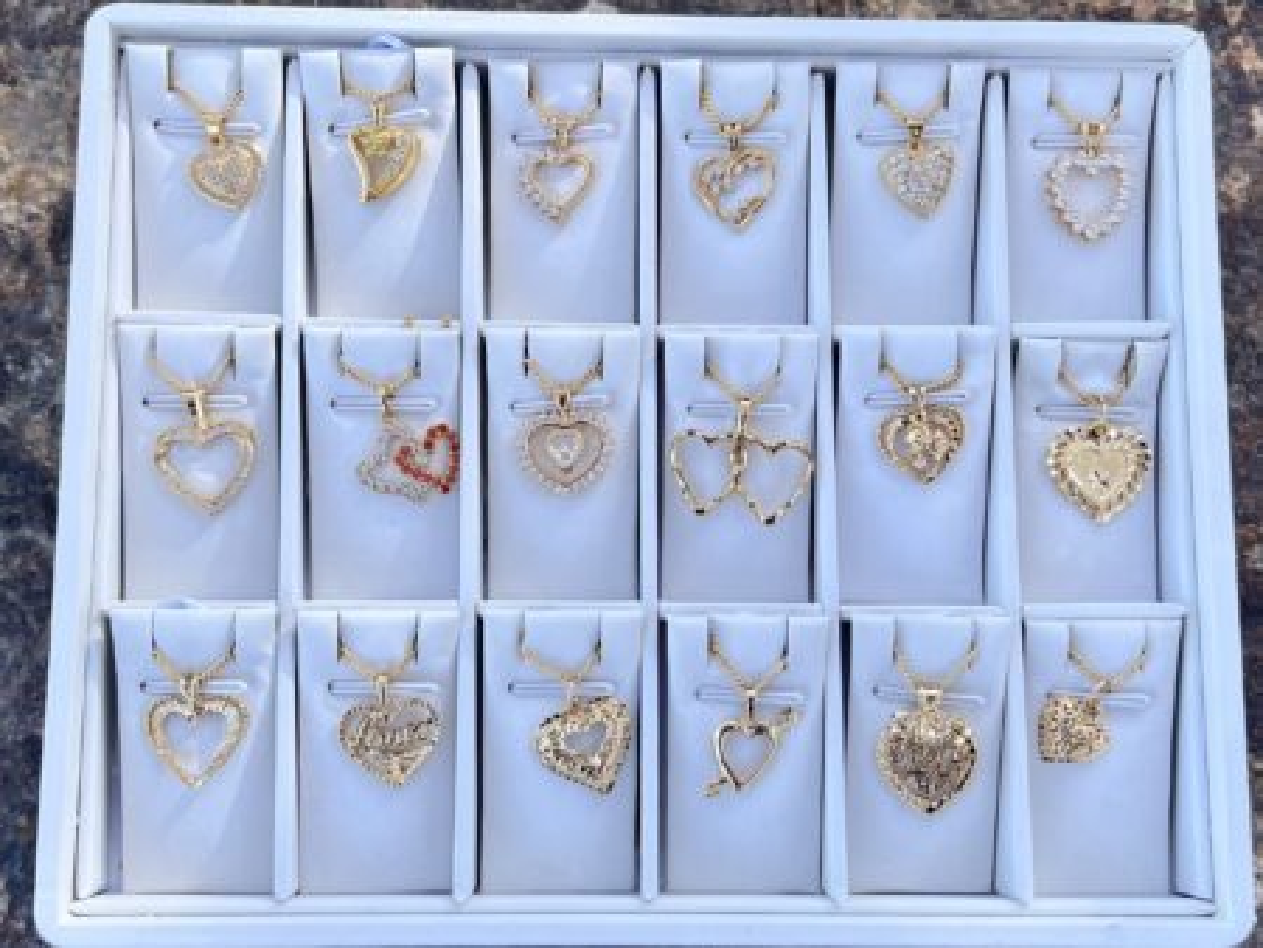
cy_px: 474
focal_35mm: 26
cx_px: 632
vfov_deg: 53.1
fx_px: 949
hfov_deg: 67.3
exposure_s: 1/1183
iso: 50
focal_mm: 5.7
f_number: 1.5
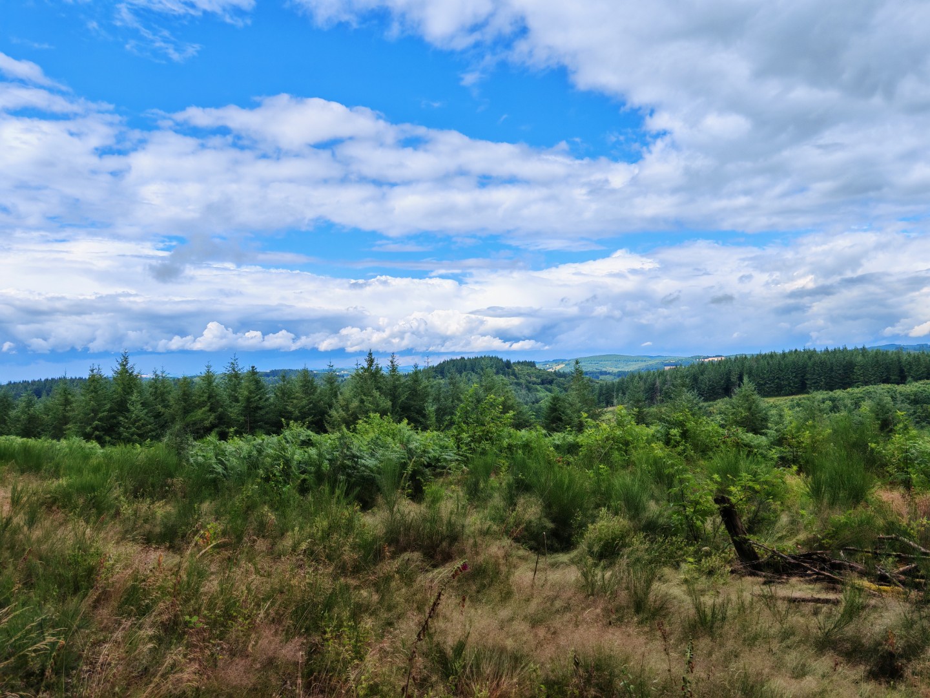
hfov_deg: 65.3
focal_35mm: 27
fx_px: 725
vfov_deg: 51.4
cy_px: 349
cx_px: 465
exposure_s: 1/1600
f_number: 1.9
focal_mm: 6.67
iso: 50
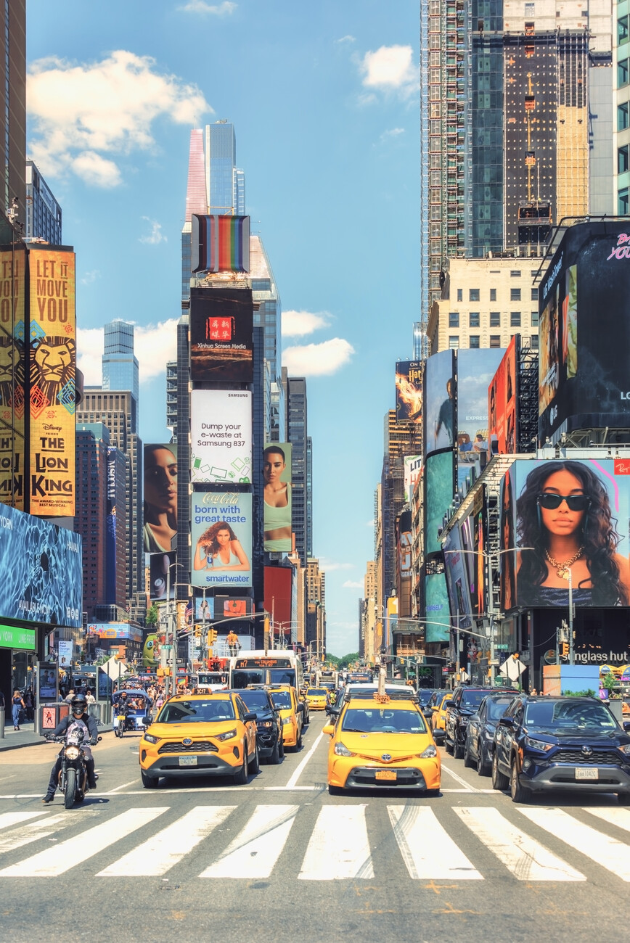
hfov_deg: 29.9
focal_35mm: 45
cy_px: 472
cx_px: 315
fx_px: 1180
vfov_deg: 43.6
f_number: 7.1
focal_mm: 45
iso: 64
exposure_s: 1/200
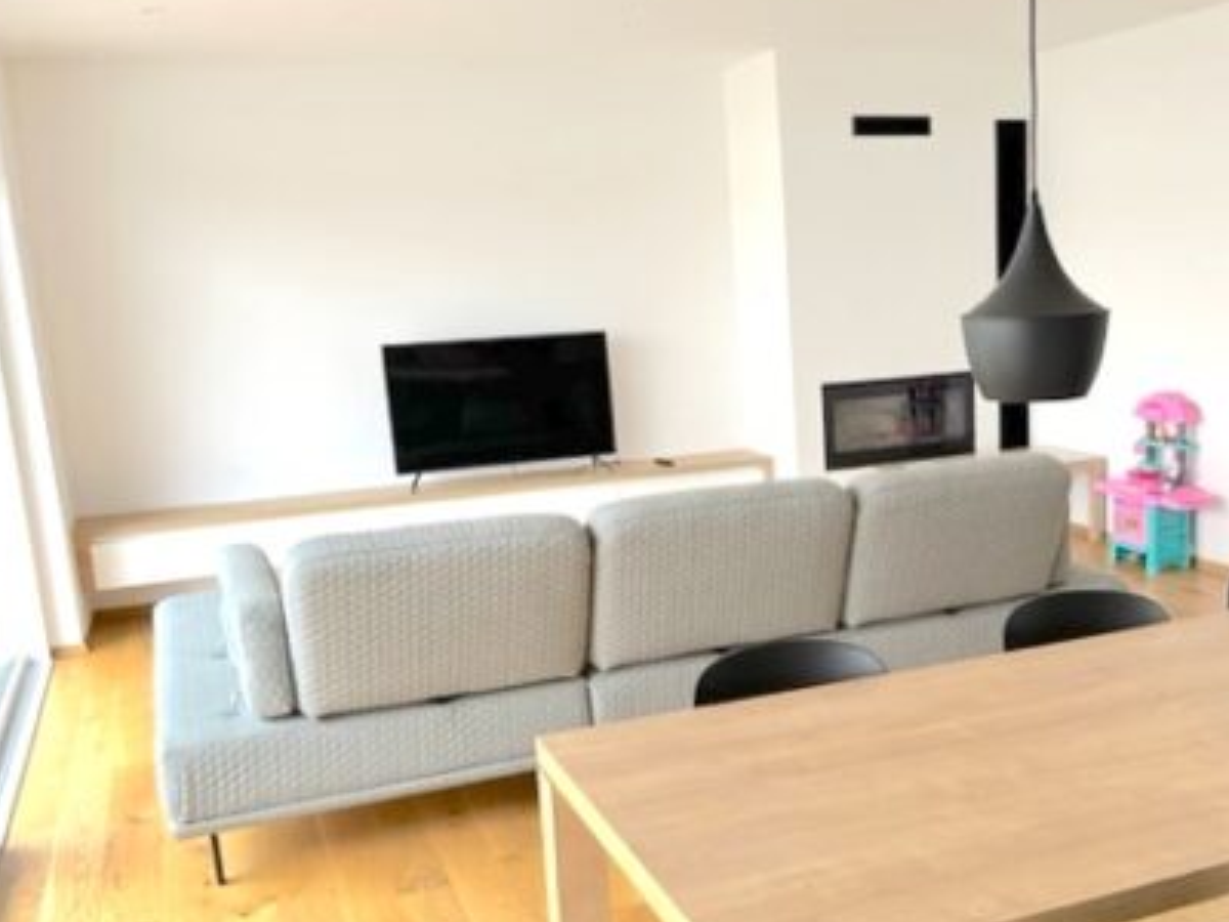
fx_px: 1385
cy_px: 547
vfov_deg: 36.7
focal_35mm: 39
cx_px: 830
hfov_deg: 47.0
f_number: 1.6
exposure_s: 1/122
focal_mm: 5.1
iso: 80
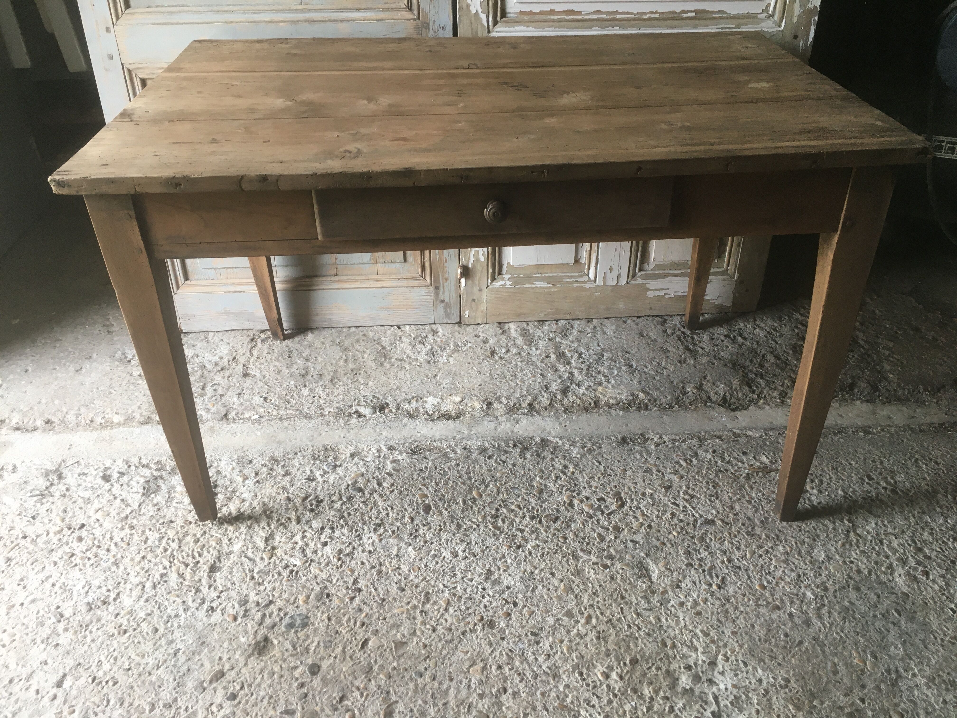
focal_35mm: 29
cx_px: 478
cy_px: 359
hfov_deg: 61.7
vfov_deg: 48.2
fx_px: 802
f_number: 2.2
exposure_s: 1/33
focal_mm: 4.15
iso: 40
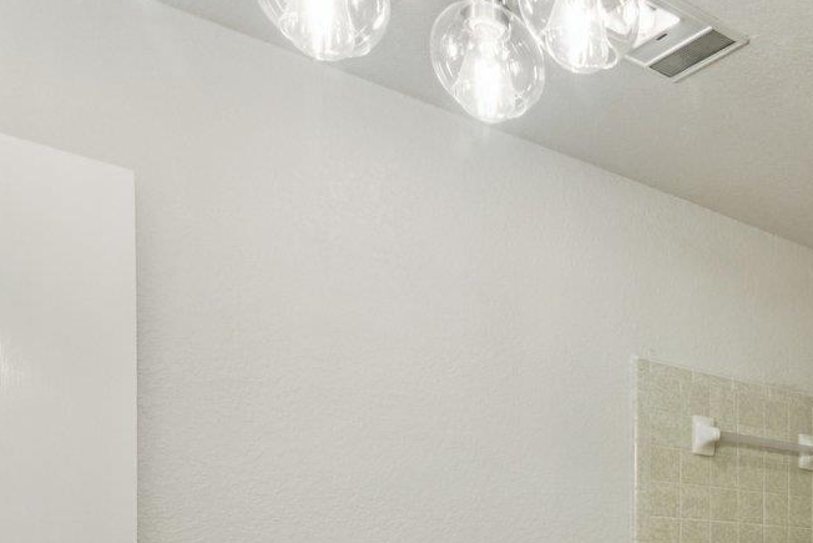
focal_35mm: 44
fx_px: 994
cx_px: 980
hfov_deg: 35.1
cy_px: 609
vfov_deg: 27.7
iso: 160
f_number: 8
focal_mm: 14
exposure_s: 1/8
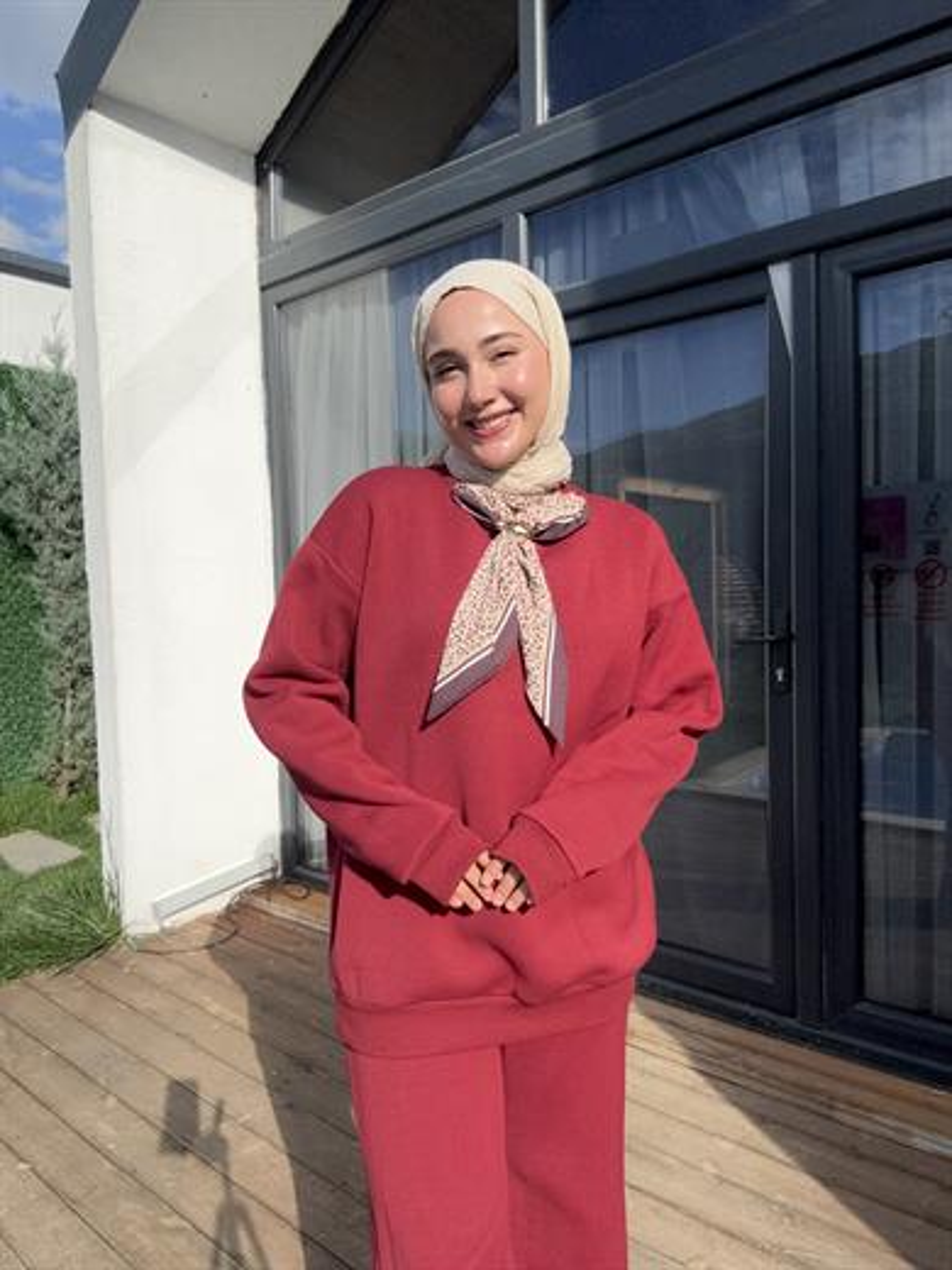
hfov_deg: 58.9
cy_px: 635
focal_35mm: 23
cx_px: 476
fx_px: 843
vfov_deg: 73.9
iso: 25
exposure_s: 1/1172
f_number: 1.9
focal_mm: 2.69
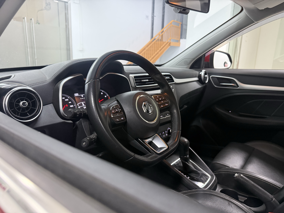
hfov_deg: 71.6
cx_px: 142
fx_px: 197
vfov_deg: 56.8
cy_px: 106
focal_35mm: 24
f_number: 1.78
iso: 640
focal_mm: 6.76
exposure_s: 1/60
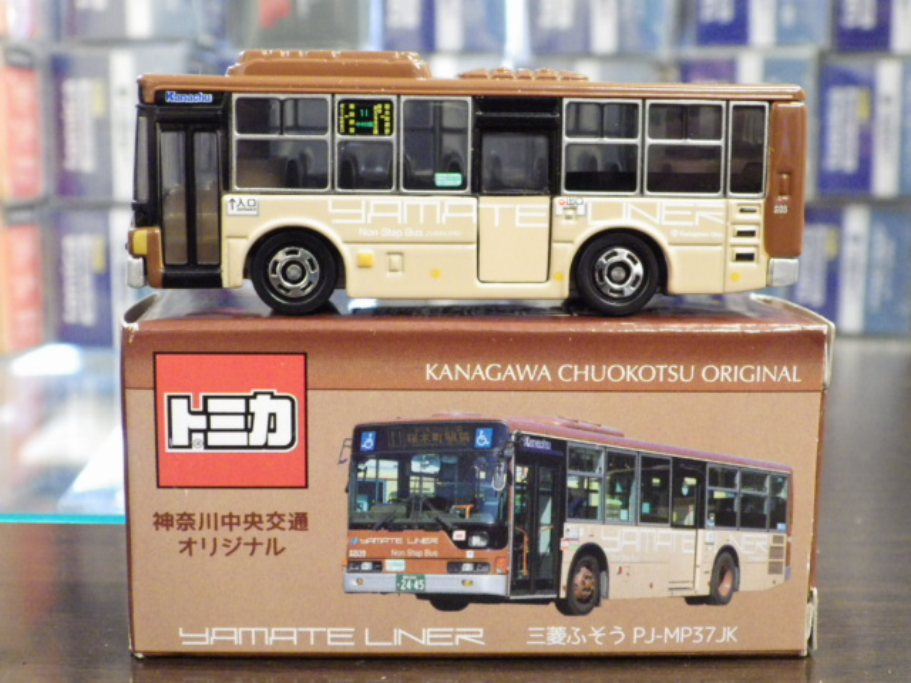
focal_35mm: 50
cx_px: 456
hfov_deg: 38.2
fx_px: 1316
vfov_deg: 29.1
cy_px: 342
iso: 1250
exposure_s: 1/25
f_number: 3.8
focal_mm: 9
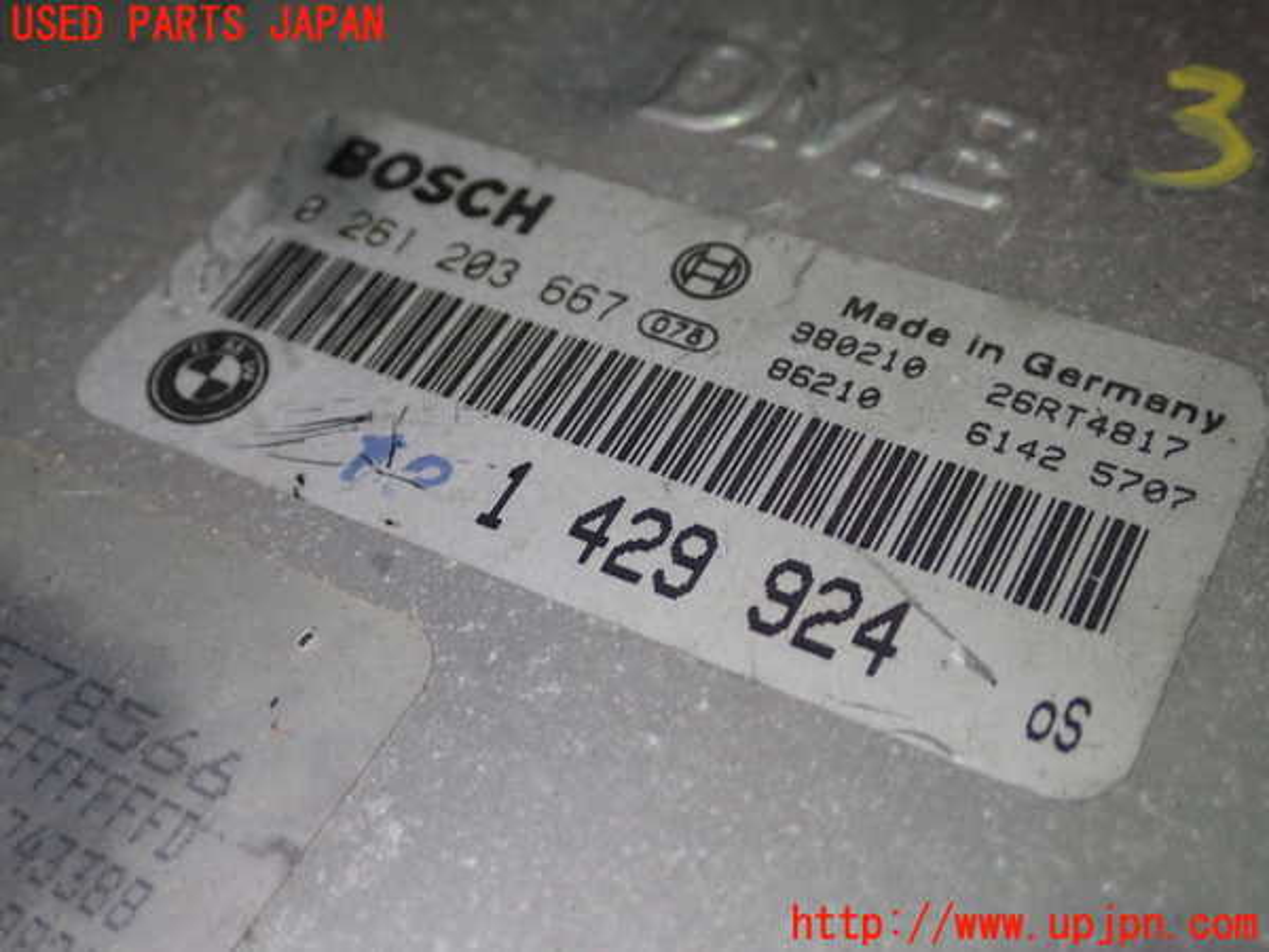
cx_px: 634
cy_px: 476
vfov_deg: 30.9
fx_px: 1723
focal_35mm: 47
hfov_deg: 40.4
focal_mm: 8.4
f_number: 3.1
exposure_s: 1/50
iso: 200
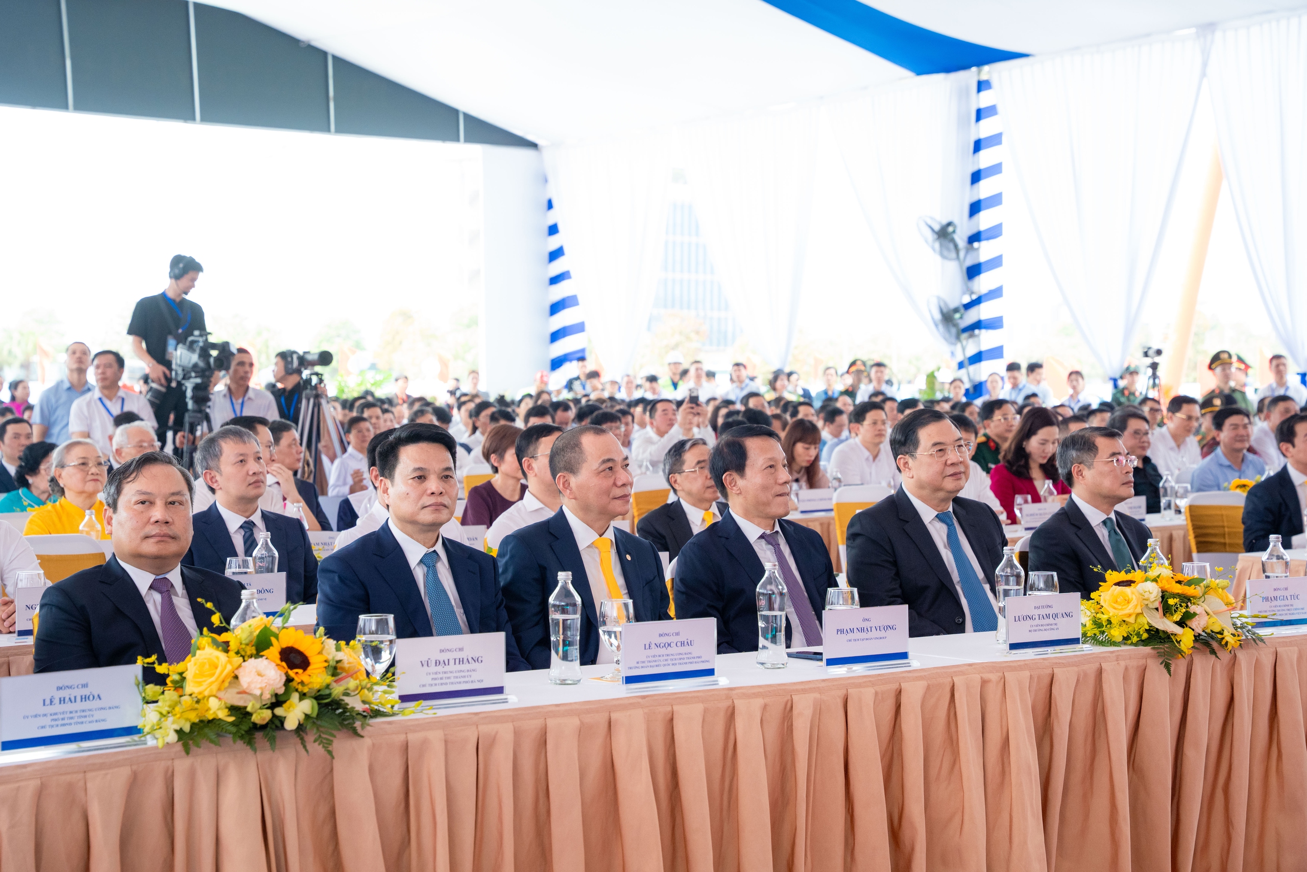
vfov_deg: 22.1
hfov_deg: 32.6
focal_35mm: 62
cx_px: 654
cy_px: 436
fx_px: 2236
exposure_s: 1/500
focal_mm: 61.6
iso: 1600
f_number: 5
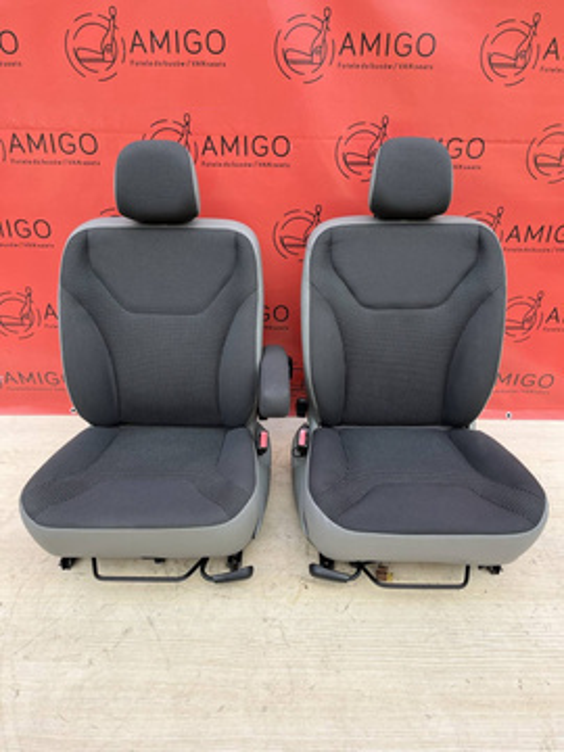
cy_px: 376
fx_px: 565
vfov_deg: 67.3
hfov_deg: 53.1
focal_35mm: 26
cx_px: 282
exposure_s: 1/611
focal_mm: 5.1
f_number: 1.6
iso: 50
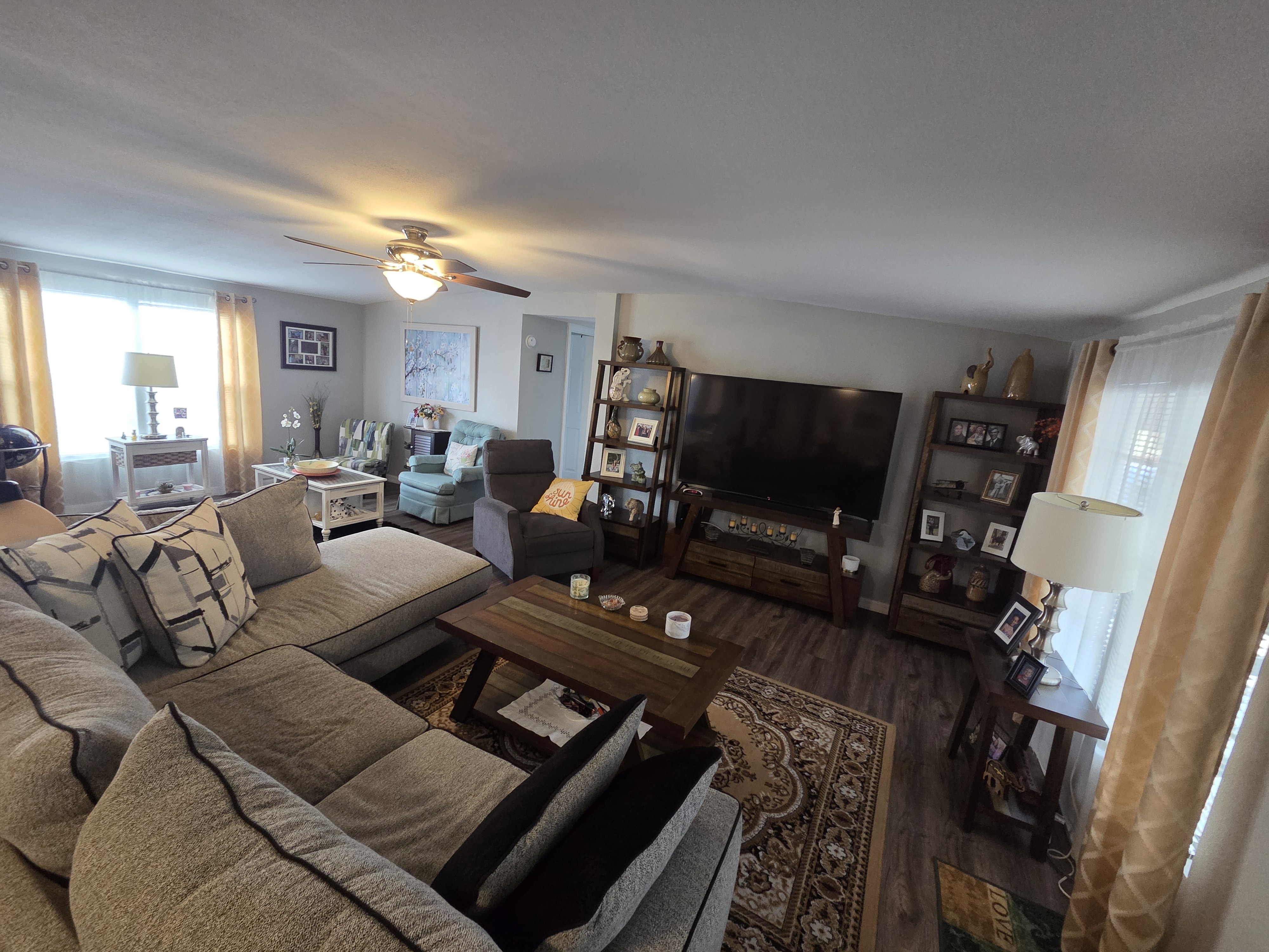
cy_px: 476
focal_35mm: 13
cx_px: 634
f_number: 2.2
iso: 500
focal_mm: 2.2
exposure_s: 1/60
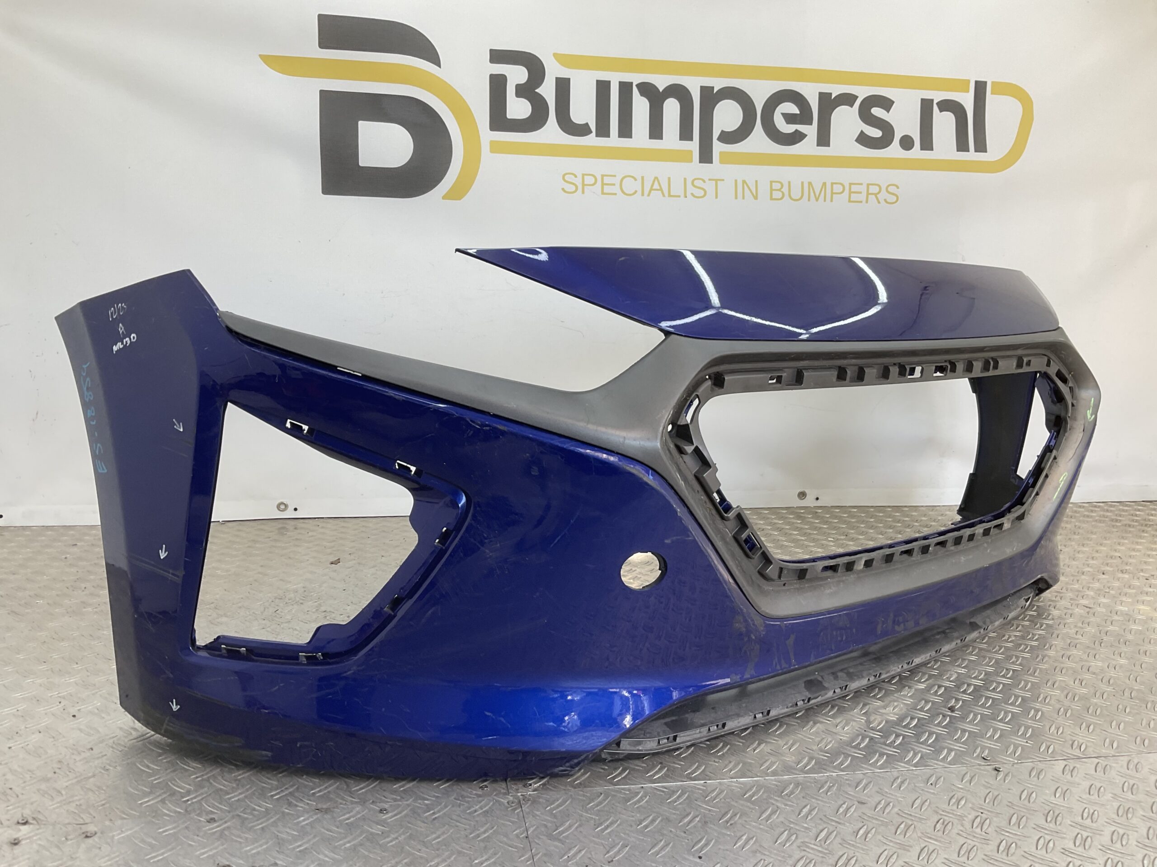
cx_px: 578
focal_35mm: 29
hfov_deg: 61.7
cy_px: 434
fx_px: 969
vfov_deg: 48.2
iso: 16
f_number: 1.8
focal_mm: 3
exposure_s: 1/128
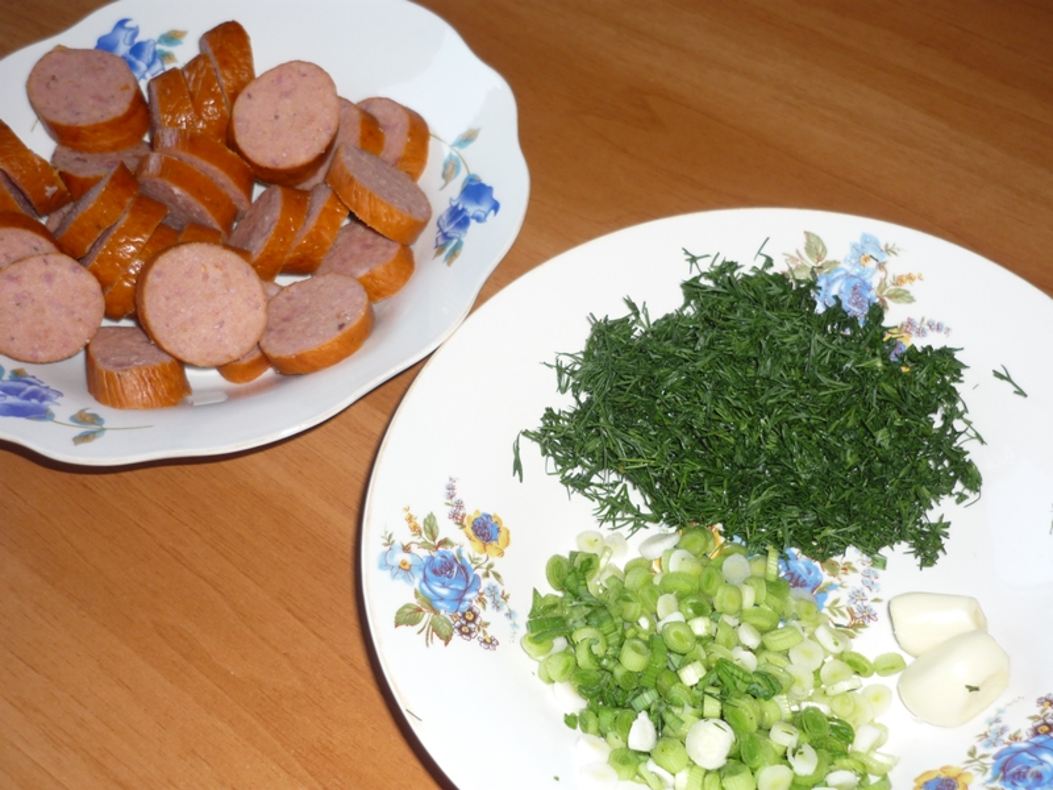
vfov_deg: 32.9
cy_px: 395
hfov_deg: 42.9
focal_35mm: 44
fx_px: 1338
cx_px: 526
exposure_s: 1/30
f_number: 3
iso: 100
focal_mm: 7.2
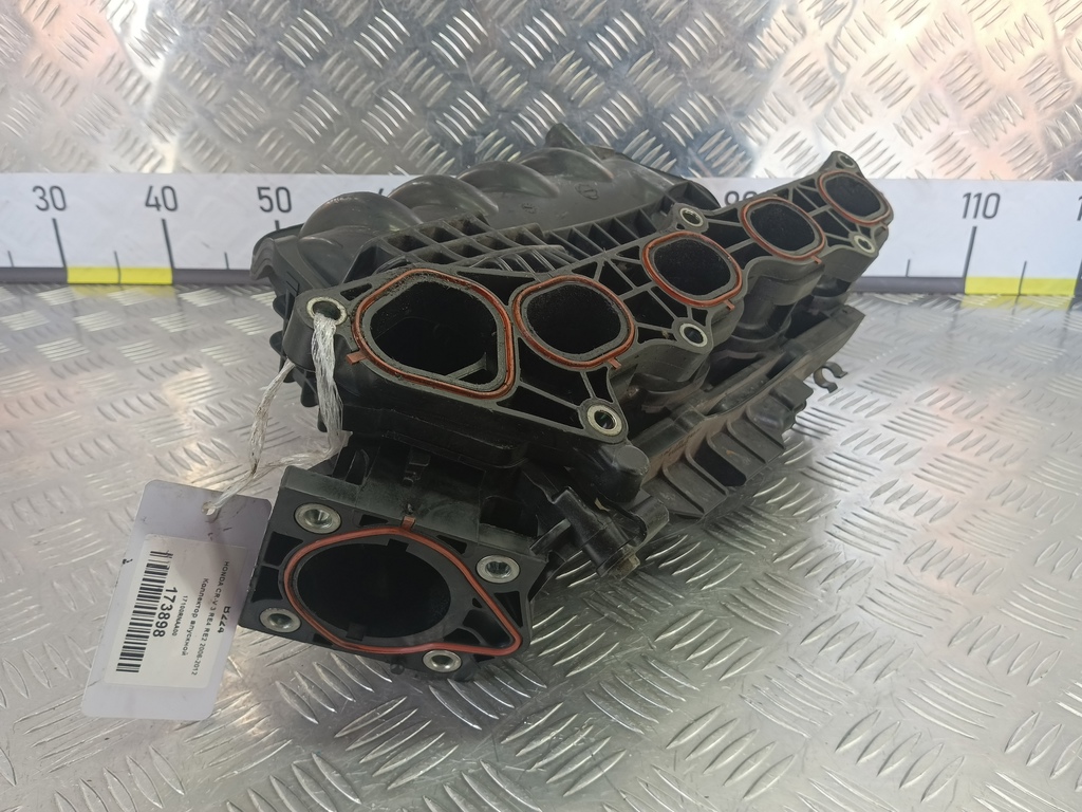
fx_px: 844
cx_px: 541
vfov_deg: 51.4
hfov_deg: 65.3
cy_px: 406
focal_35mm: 27
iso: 128
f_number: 1.6
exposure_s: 1/50
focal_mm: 4.11
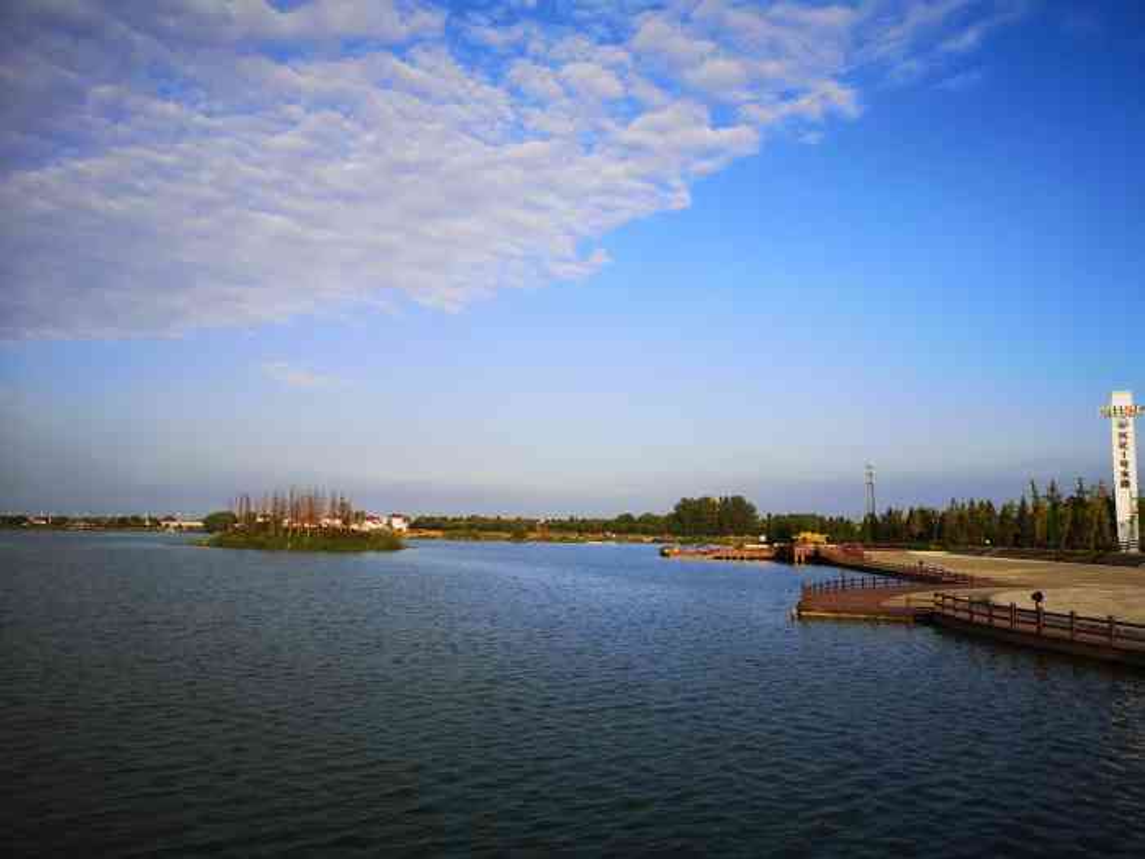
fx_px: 893
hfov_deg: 65.3
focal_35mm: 27
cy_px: 430
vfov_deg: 51.4
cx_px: 572
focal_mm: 3.95
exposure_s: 1/1667
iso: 50
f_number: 1.8
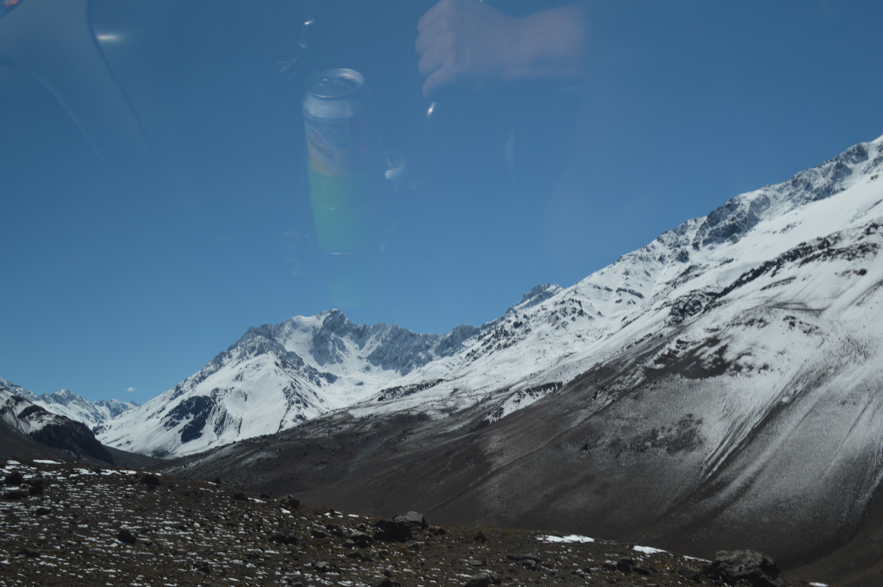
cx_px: 442
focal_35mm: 39
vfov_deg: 34.1
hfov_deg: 49.6
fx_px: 956
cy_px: 294
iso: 100
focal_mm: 26
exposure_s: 1/160
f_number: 6.3
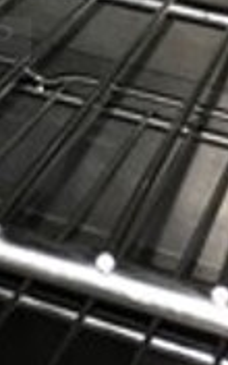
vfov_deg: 14.4
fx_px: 1412
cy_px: -47
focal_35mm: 142
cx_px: -199
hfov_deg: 8.8
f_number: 2.2
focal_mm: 4.15
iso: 64
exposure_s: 1/16
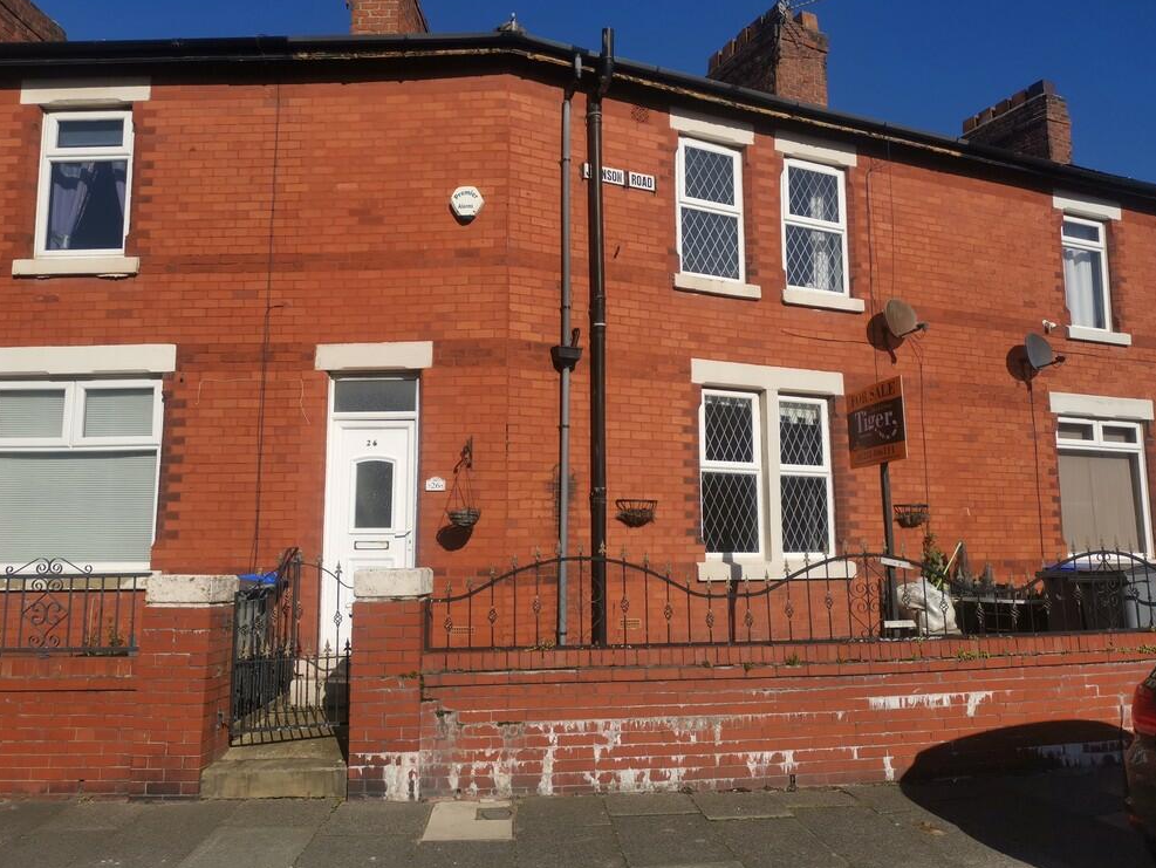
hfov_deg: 63.4
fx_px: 935
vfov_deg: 49.8
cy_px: 422
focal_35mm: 28
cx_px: 574
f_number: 1.8
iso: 50
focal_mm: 5.58
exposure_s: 1/4132
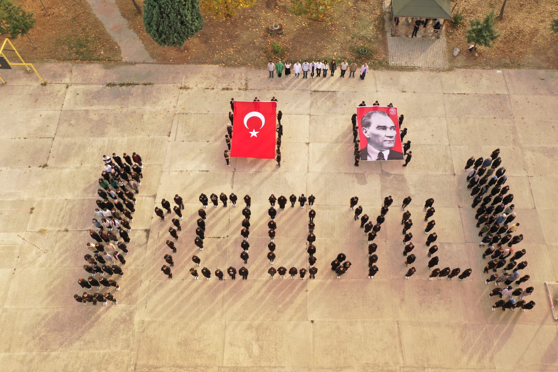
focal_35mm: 29
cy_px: 180
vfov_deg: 45.0
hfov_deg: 63.7
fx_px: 449
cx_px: 285
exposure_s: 1/160
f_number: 4.5
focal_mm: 10.26
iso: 100
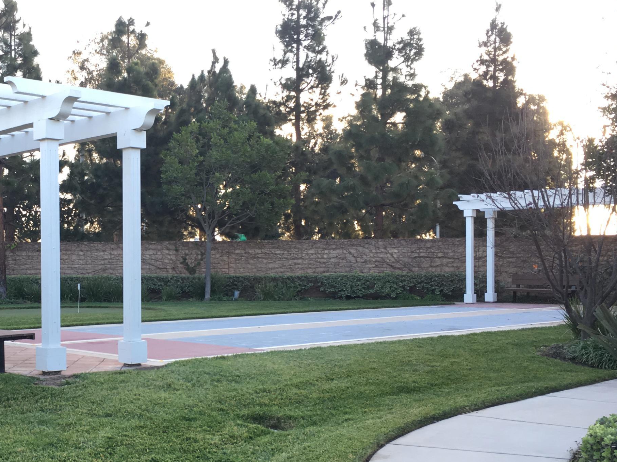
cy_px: 280
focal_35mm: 48
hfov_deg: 38.3
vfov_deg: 30.2
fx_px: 855
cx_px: 128
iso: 40
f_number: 2.2
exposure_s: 1/120
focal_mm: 4.15
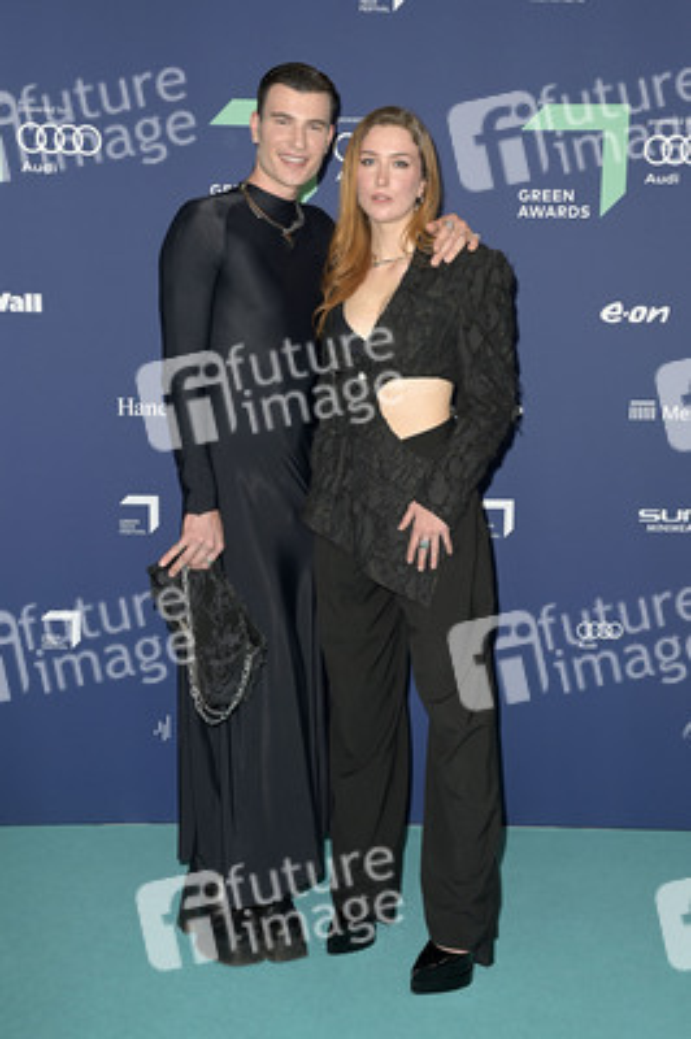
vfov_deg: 41.1
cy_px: 520
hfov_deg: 28.0
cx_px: 346
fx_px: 1384
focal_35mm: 48
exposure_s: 1/250
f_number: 6.3
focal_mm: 48
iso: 640
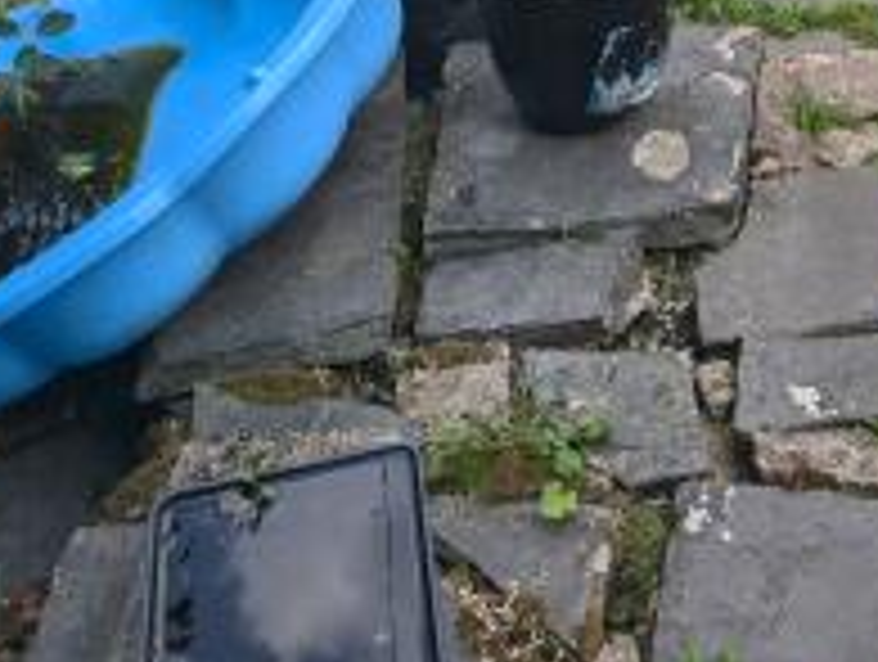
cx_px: 801
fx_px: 1601
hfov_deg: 29.3
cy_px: -511
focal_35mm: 63
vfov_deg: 18.5
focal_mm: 2.23
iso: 36
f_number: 1.95
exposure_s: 1/1186
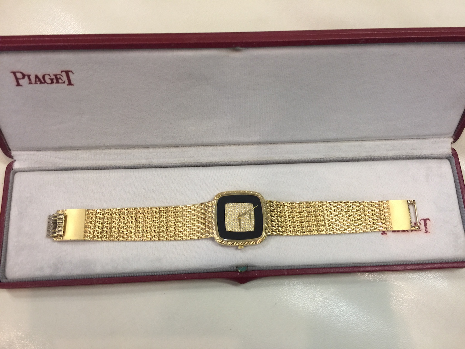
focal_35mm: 29
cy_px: 174
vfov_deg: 48.2
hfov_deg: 61.7
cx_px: 232
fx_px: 390
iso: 50
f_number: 2.2
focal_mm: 4.15
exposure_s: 1/30
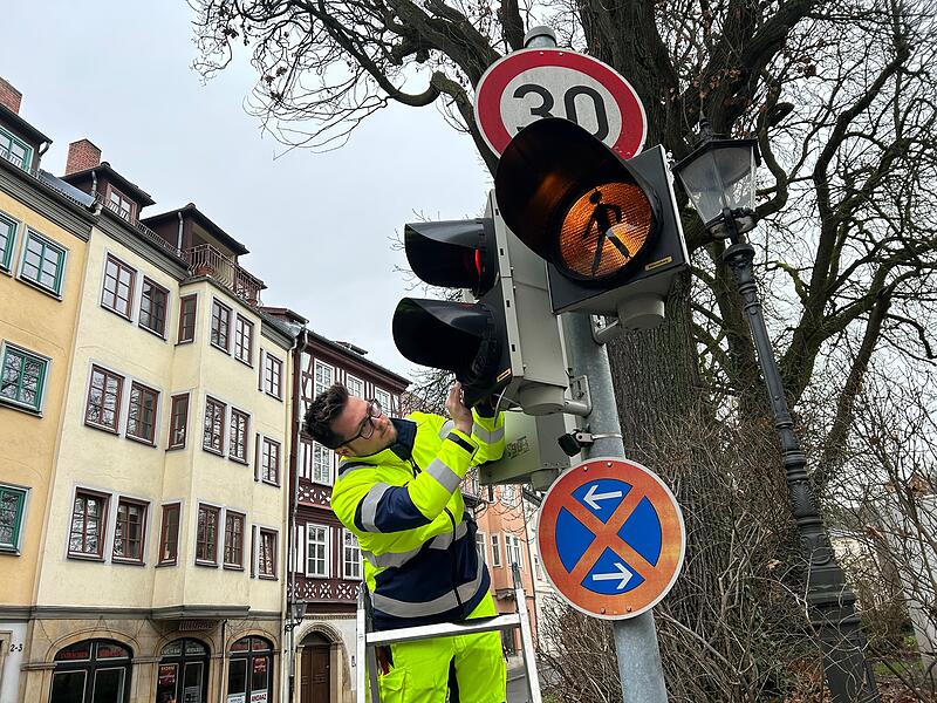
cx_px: 468
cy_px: 352
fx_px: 704
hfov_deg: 67.3
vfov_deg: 53.1
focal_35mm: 26
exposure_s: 1/176
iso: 40
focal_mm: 5.7
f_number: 1.5
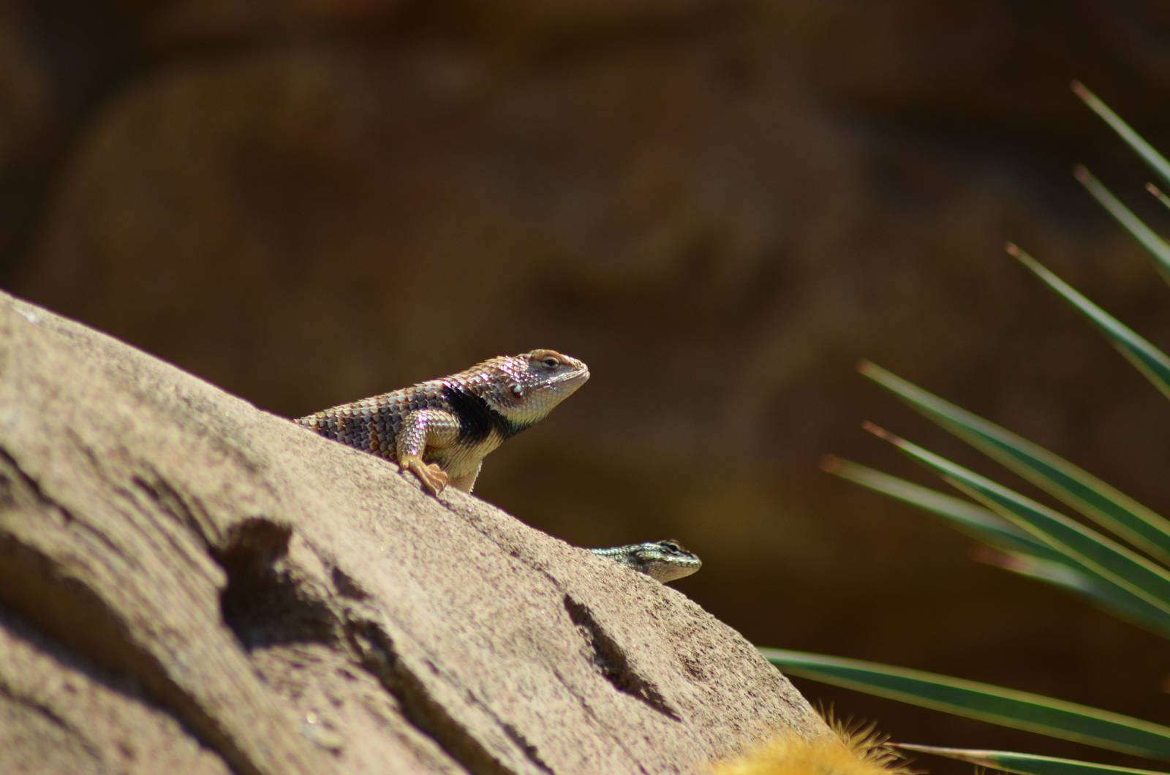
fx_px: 12163
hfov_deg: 5.5
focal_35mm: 375
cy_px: 388
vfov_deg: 3.7
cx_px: 585
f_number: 5.6
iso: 400
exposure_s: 1/2000
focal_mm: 250
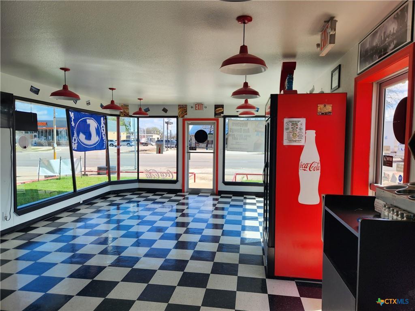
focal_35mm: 23
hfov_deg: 73.9
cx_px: 208
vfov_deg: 58.9
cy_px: 156
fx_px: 276
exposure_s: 1/571
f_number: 1.8
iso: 20
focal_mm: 5.4
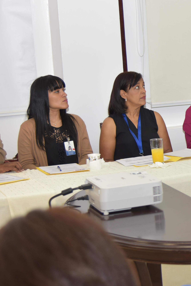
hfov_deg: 13.5
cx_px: 304
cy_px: 154
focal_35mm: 94
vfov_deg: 21.7
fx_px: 748
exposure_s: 1/80
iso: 320
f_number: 4
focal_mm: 44
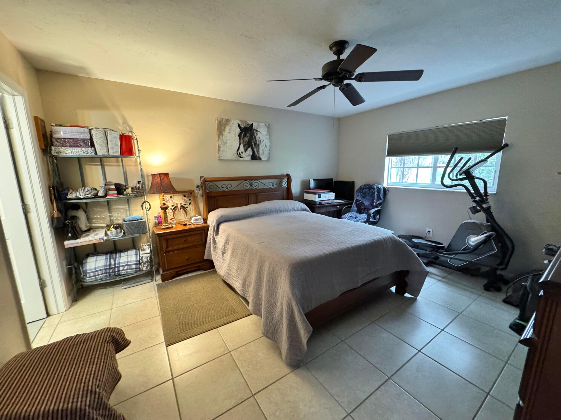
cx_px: 280
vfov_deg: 85.7
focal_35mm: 14
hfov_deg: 102.1
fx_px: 227
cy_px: 210
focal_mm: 2.22
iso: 640
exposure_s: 1/60
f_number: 2.2
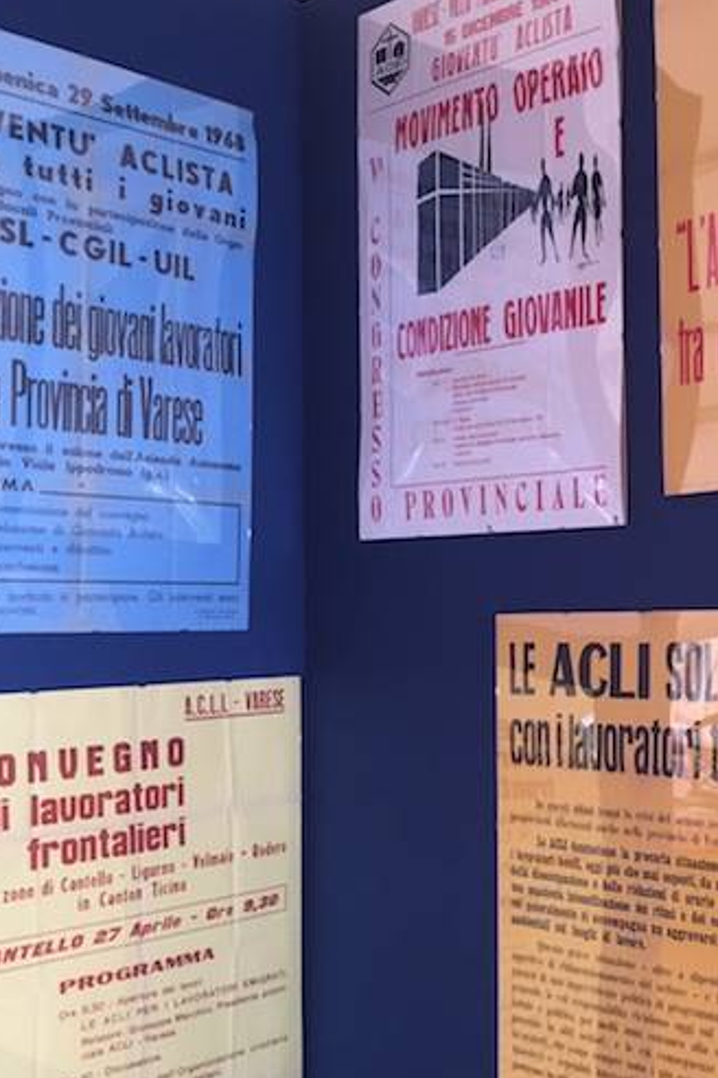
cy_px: 552
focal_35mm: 49
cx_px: 687
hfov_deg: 26.3
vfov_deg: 40.3
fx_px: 1466
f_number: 2.2
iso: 40
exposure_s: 1/30
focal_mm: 4.15
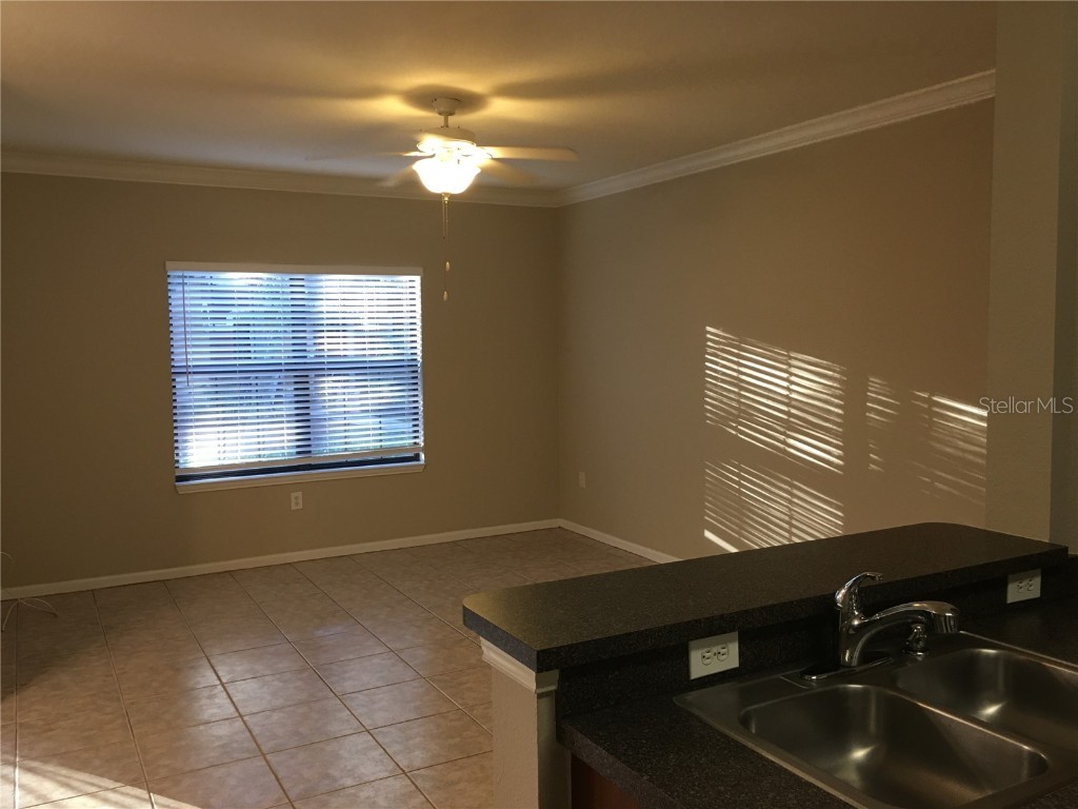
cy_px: 404
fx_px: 903
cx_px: 539
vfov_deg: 48.2
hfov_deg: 61.7
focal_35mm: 29
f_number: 2.2
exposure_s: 1/15
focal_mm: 4.15
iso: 40
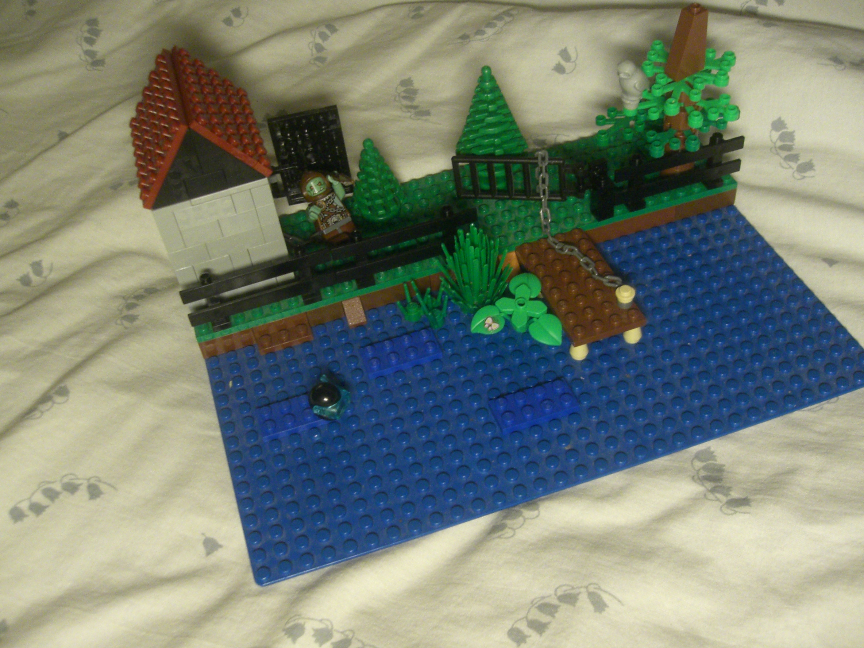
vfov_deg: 37.7
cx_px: 432
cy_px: 324
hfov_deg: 49.0
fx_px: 948
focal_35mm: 38
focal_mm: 6.3
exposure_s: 1/40
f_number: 3.1
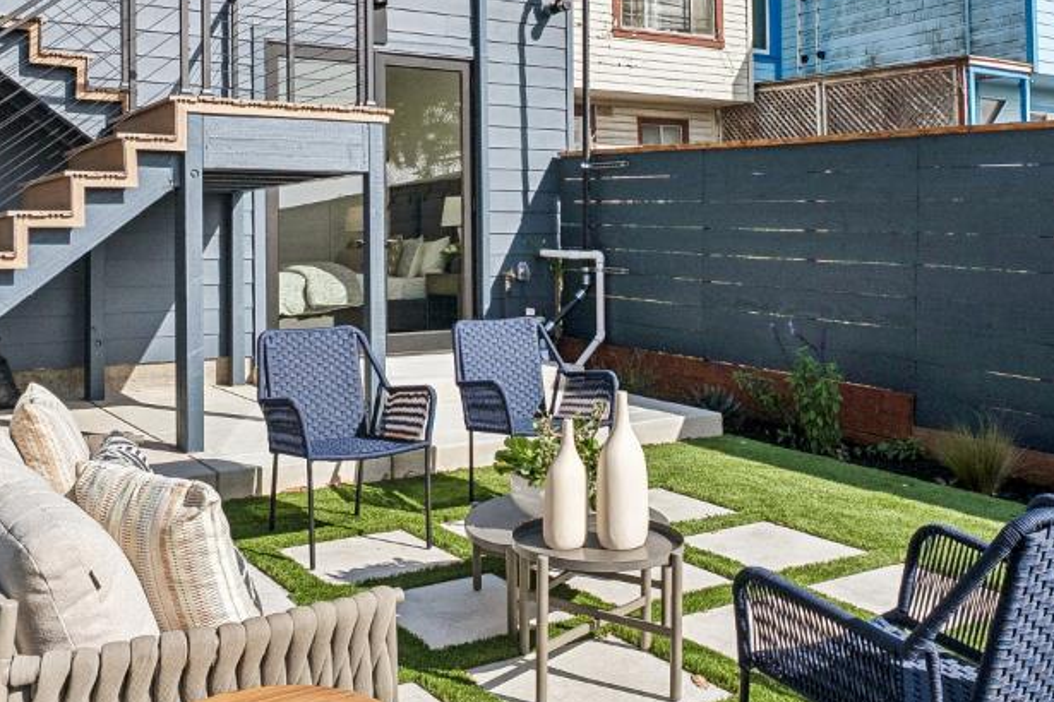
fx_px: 1142
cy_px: 226
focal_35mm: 39
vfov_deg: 33.9
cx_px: 502
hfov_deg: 49.5
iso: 640
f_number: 8
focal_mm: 16
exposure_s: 1/1600
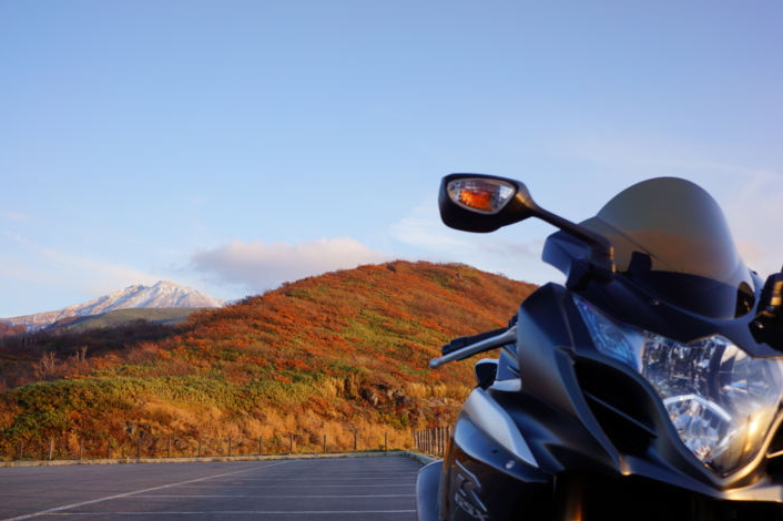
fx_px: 739
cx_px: 428
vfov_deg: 38.8
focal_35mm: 34
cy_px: 247
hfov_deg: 55.7
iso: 100
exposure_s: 1/125
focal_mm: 20
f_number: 5.6
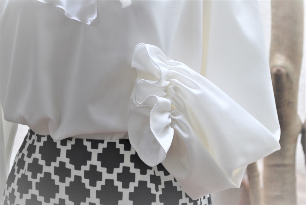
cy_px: 102
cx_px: 153
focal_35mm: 82
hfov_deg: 24.6
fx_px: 702
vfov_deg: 16.6
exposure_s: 1/50
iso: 200
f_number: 5.6
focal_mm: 55
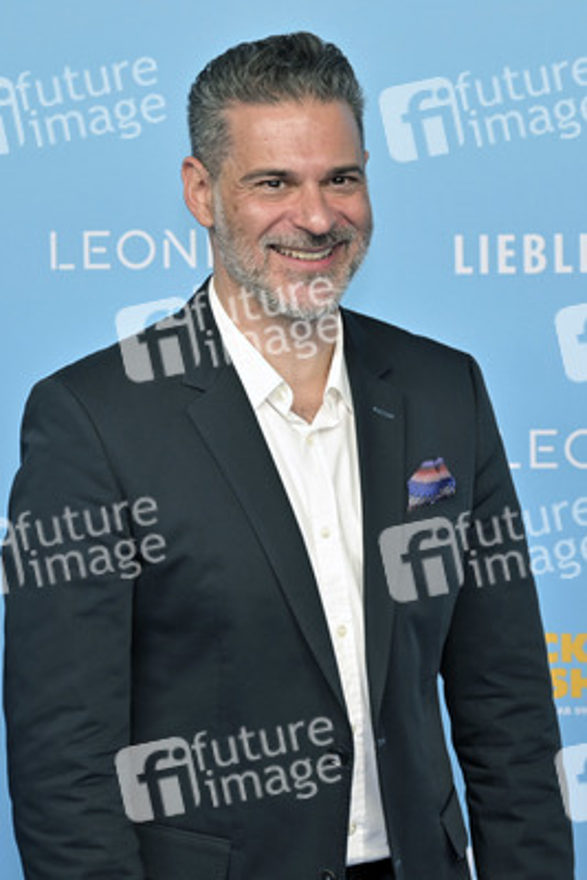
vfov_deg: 28.8
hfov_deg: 19.5
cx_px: 294
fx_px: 1710
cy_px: 440
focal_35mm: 70
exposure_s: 1/100
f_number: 4
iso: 160
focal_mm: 70
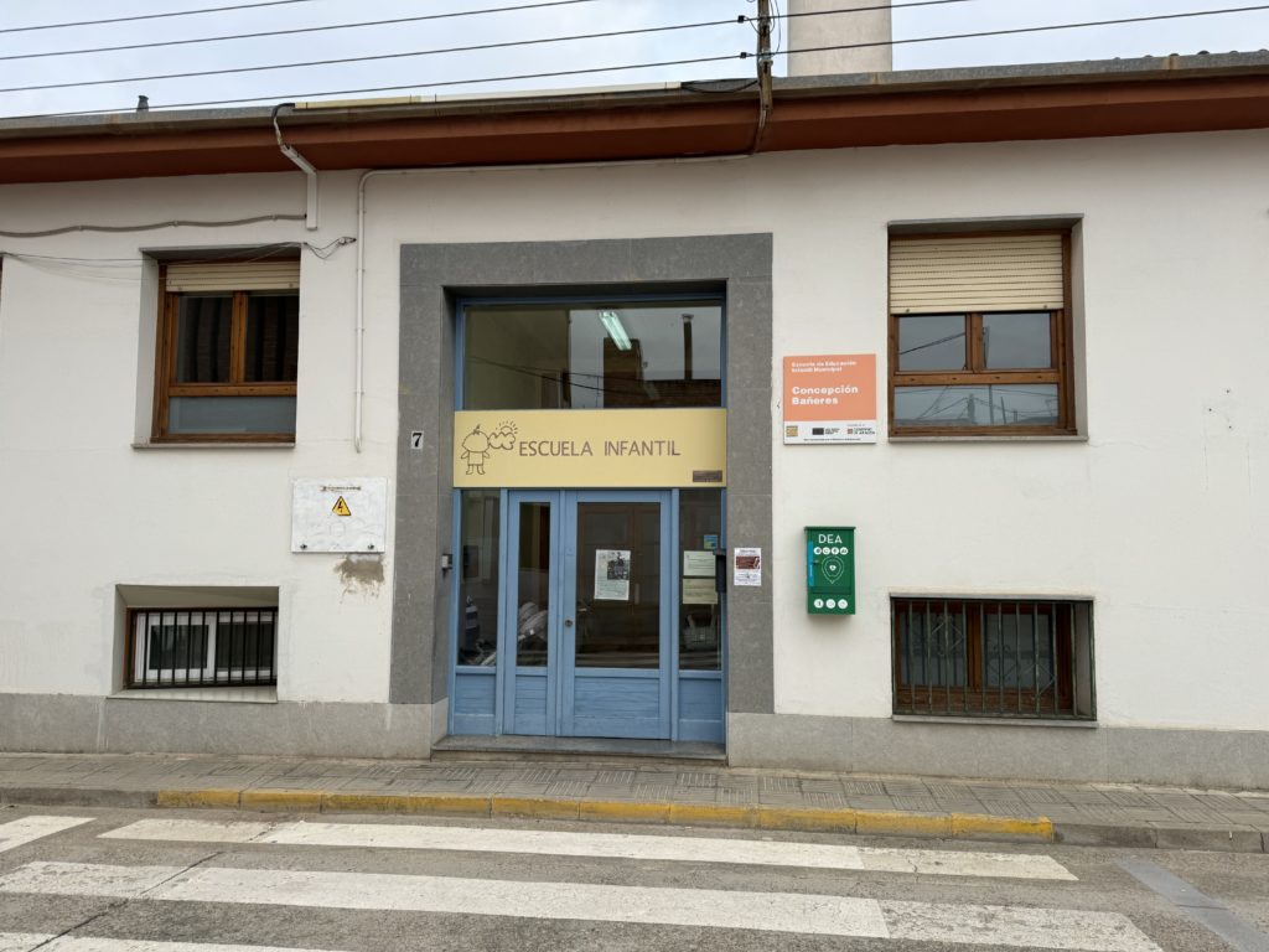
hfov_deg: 71.6
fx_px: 880
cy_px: 476
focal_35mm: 24
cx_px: 634
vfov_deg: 56.8
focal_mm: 6.86
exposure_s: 1/1339
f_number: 1.78
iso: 80
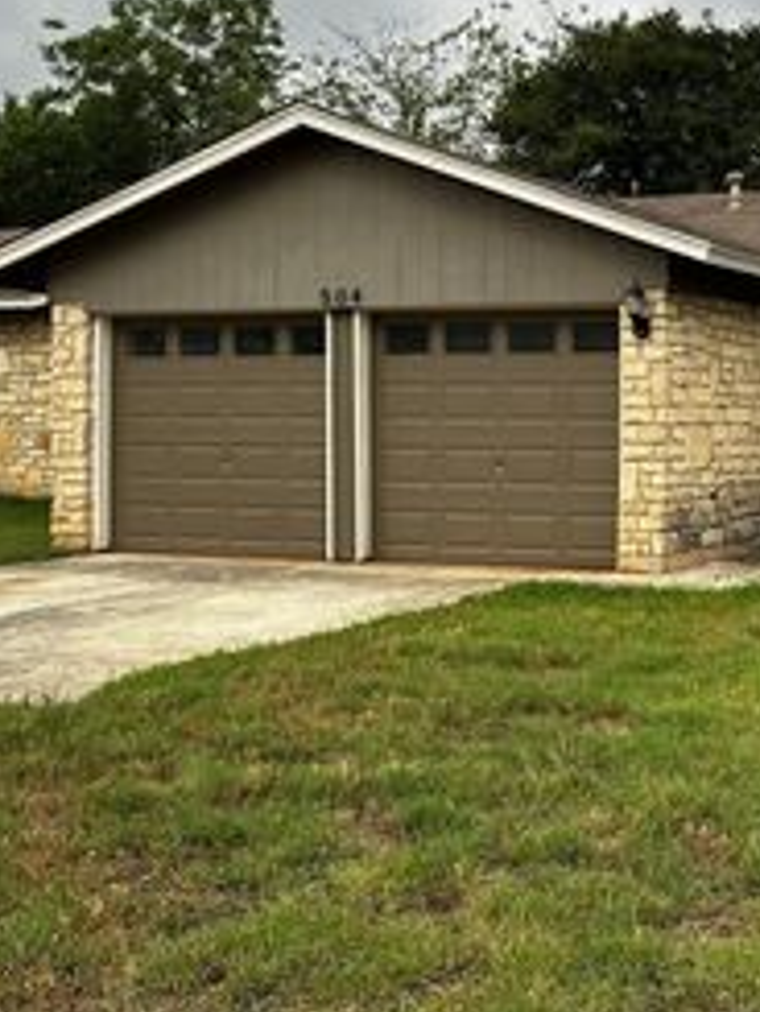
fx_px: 1433
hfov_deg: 26.0
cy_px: 415
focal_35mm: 49
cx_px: 950
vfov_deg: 38.8
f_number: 1.78
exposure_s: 1/143
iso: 64
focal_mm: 6.86
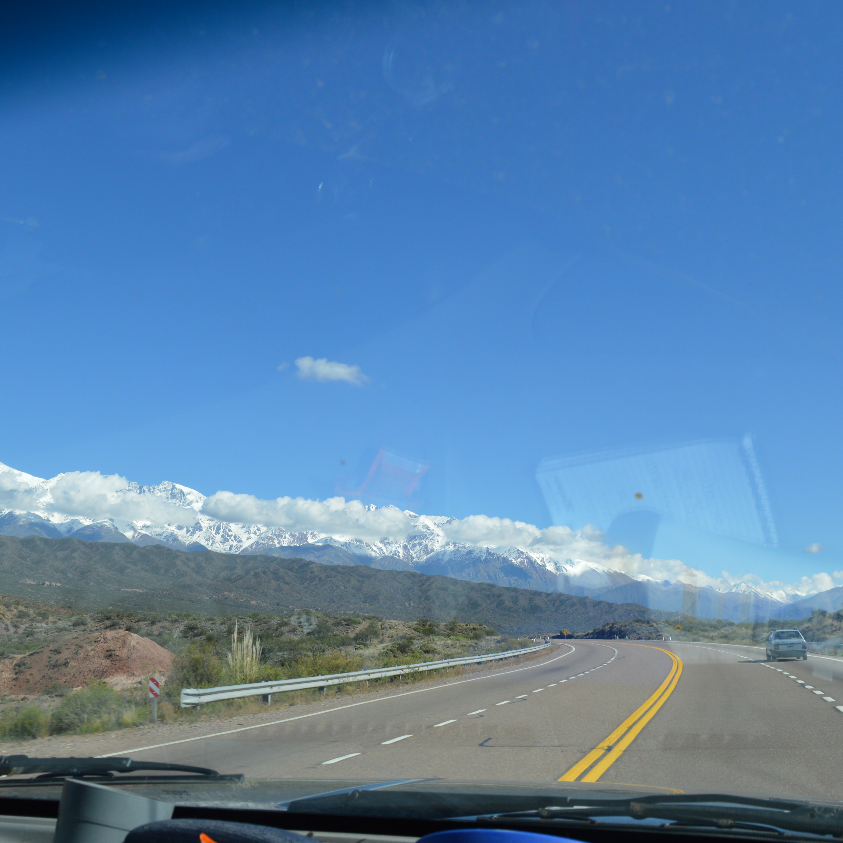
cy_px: 418
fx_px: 964
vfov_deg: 47.2
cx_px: 371
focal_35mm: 35
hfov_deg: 47.1
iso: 100
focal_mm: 18
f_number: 8
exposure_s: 1/250
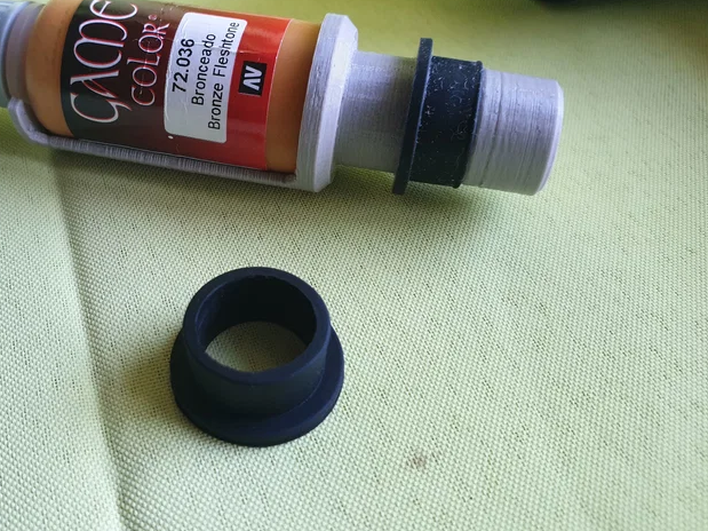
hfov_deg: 52.0
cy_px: 240
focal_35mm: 35
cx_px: 258
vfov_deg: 40.6
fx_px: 716
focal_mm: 4.3
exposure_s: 1/50
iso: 200
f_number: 2.4
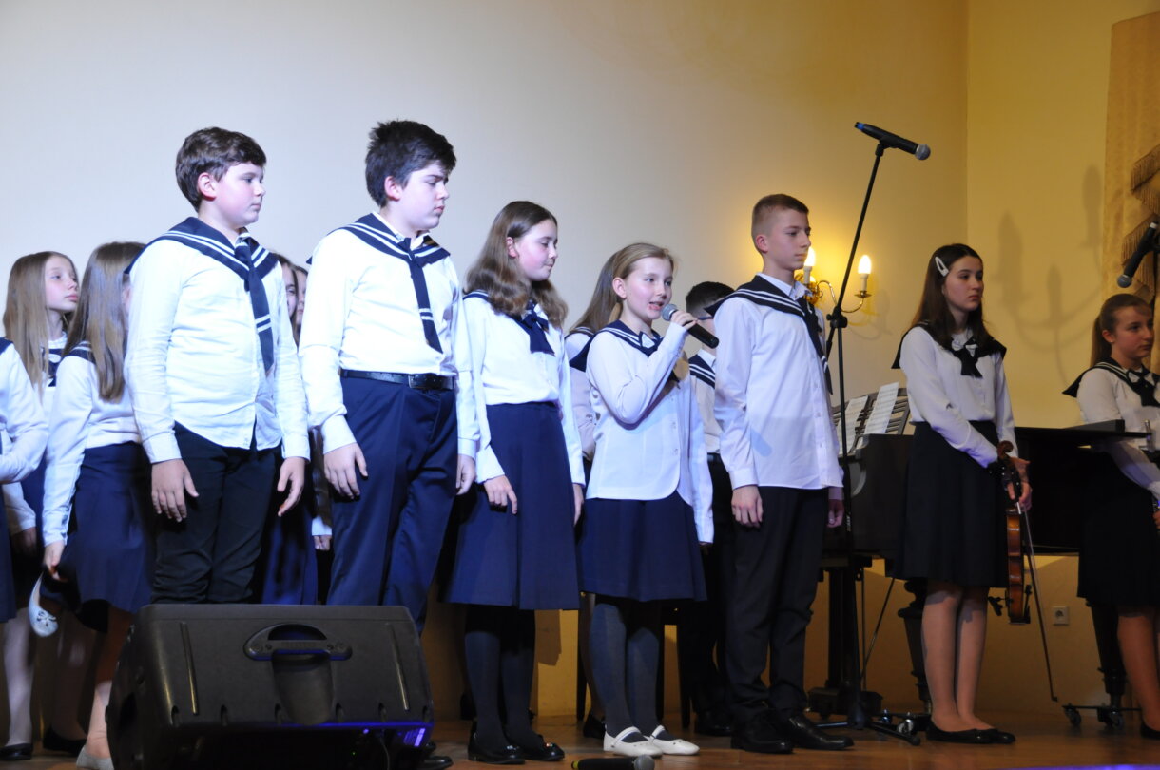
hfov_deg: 30.5
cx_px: 580
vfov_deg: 20.6
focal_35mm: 66
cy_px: 385
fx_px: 2124
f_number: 8
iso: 800
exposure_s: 1/60
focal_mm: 44
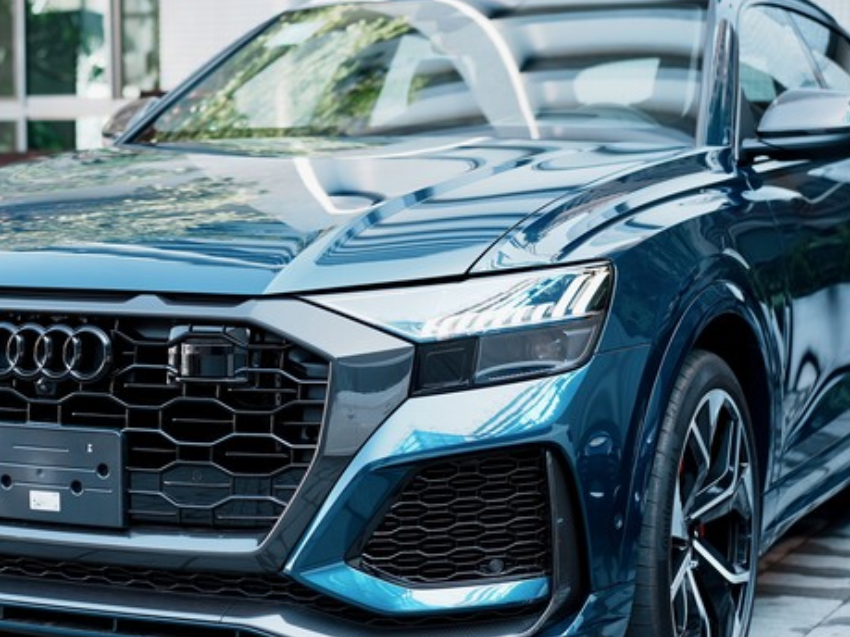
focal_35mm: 83
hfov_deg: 23.5
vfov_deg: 17.8
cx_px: 369
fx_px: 2038
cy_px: 340
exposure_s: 1/125
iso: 80
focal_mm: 55
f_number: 2.8
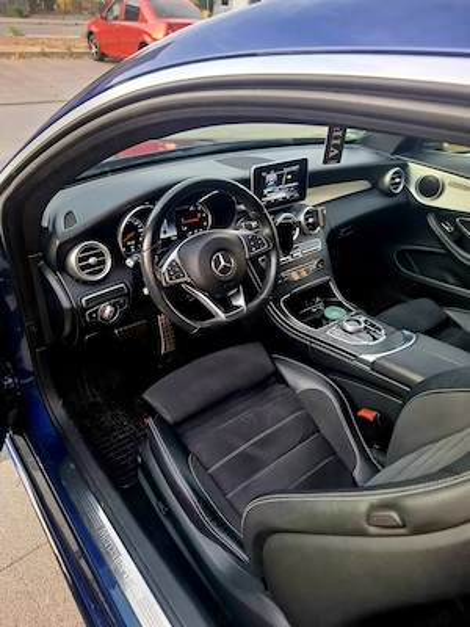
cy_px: 314
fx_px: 416
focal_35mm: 23
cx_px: 235
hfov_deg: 58.9
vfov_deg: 73.9
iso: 100
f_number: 1.8
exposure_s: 1/100
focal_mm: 5.54
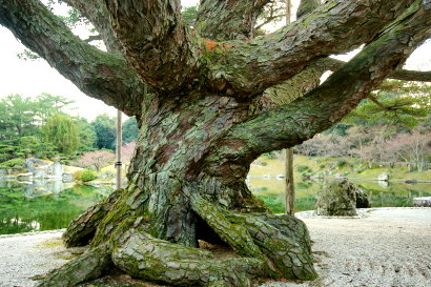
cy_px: 152
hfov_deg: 63.5
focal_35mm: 29
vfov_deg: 44.9
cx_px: 193
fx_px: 347
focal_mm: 26
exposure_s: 1/60
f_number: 5.6
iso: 800
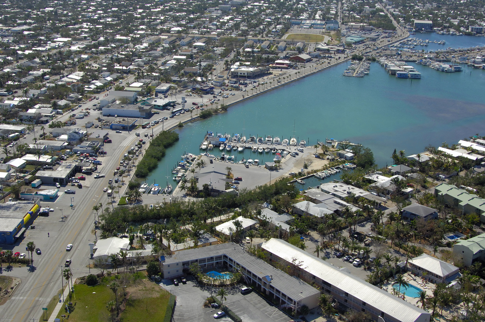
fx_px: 646
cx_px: 242
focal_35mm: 48
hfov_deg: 41.2
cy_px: 161
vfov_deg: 28.0
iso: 400
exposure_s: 1/1000
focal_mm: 32
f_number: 9.5
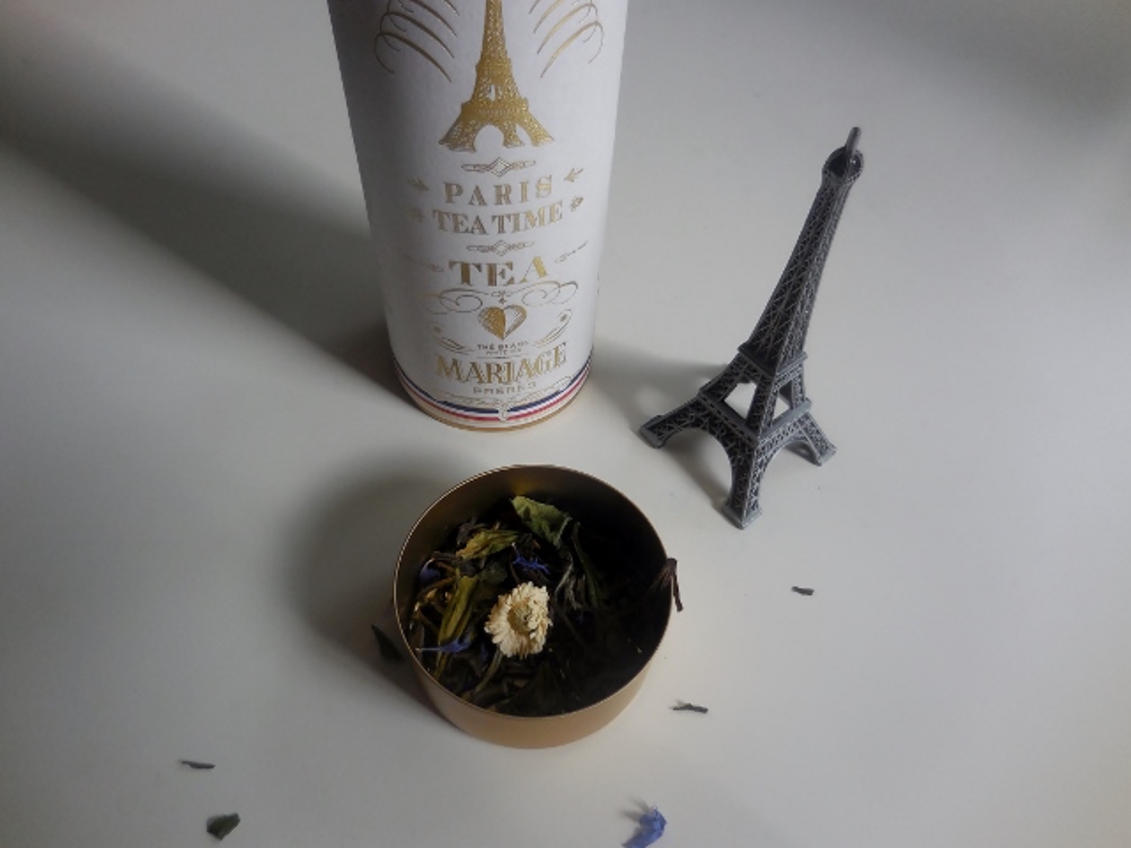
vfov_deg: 54.9
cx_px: 566
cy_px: 424
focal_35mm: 25
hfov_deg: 69.4
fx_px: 817
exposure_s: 1/160
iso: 125
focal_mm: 4.5
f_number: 3.3
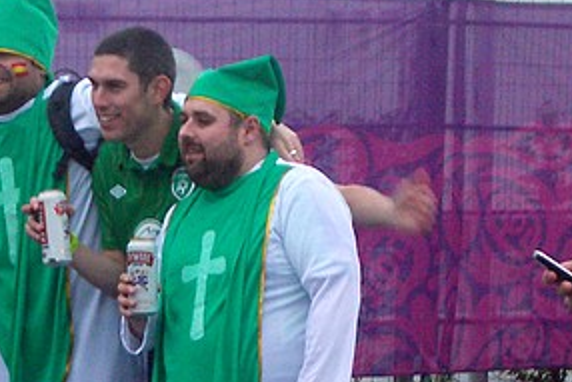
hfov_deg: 9.5
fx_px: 3418
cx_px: 62
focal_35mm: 215
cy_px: 324
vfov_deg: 6.4
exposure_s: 1/25
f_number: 3.9
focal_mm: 12.2
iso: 200
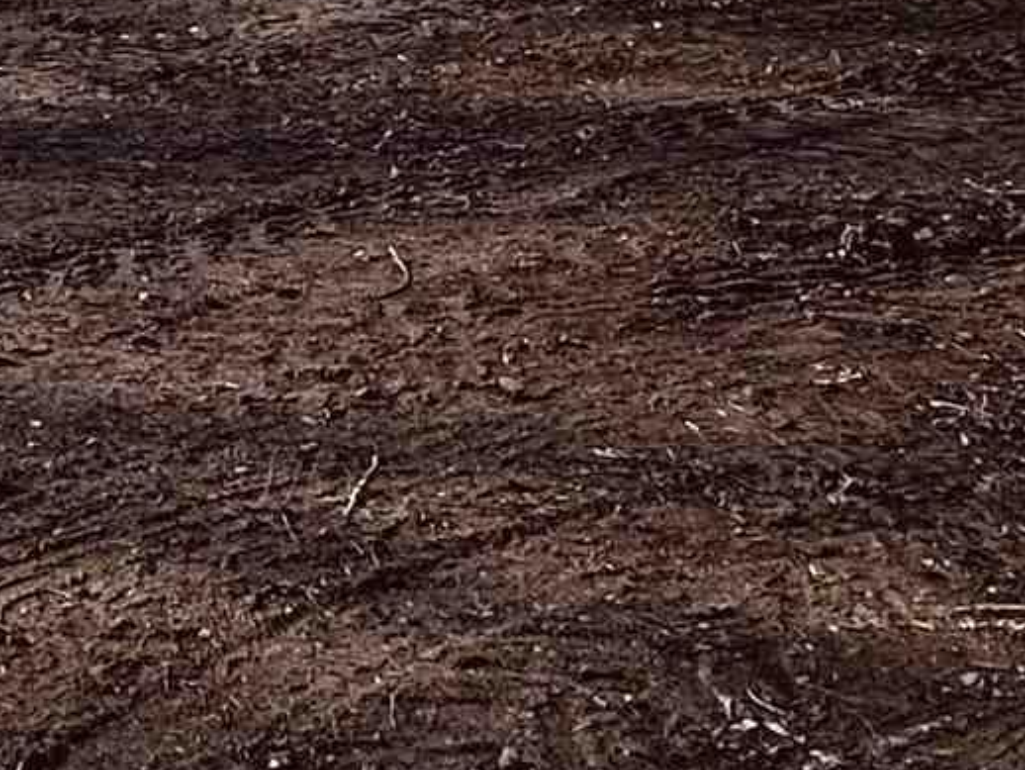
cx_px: -77
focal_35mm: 83
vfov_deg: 16.6
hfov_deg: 22.3
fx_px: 2459
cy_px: -283
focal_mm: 2.22
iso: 40
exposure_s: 1/1575
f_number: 2.2
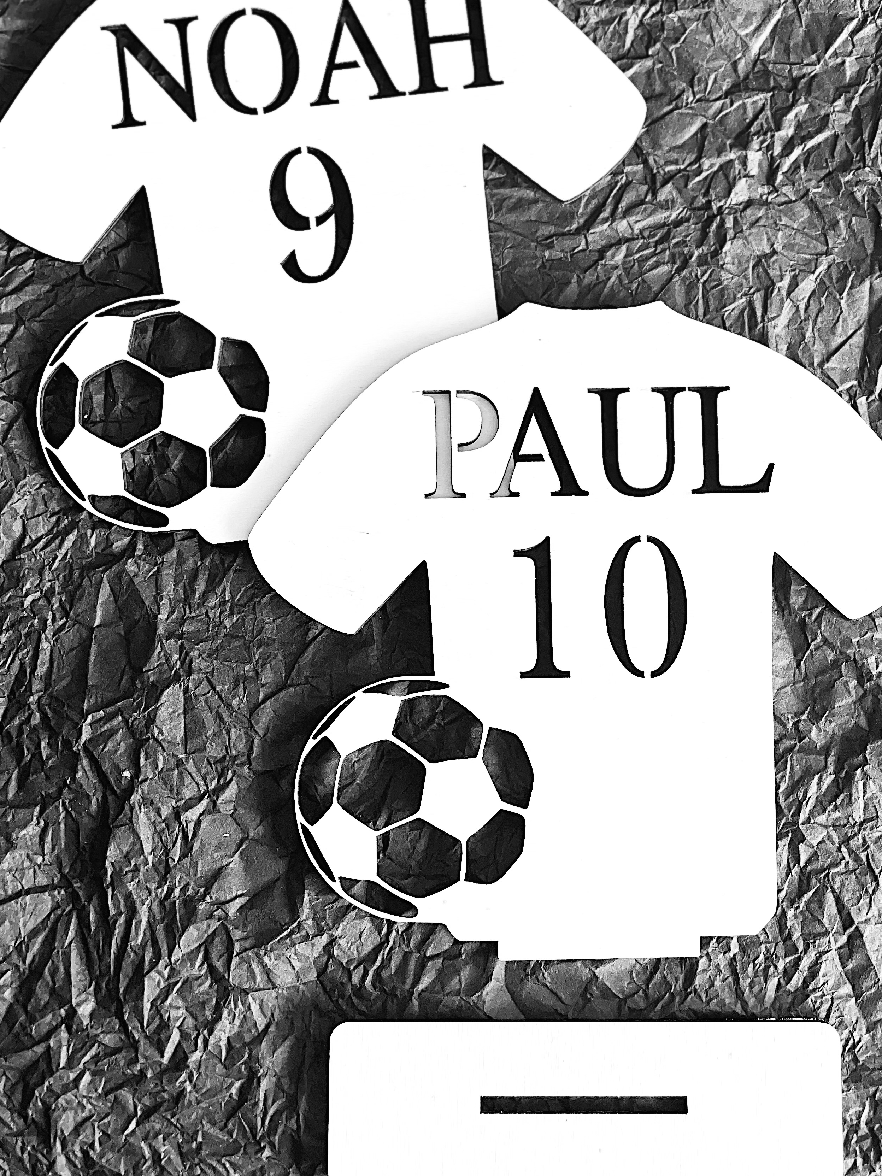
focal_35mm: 63
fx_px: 2140
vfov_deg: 30.7
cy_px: 537
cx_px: 471
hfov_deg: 23.3
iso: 25
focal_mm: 6
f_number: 2
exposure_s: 1/123
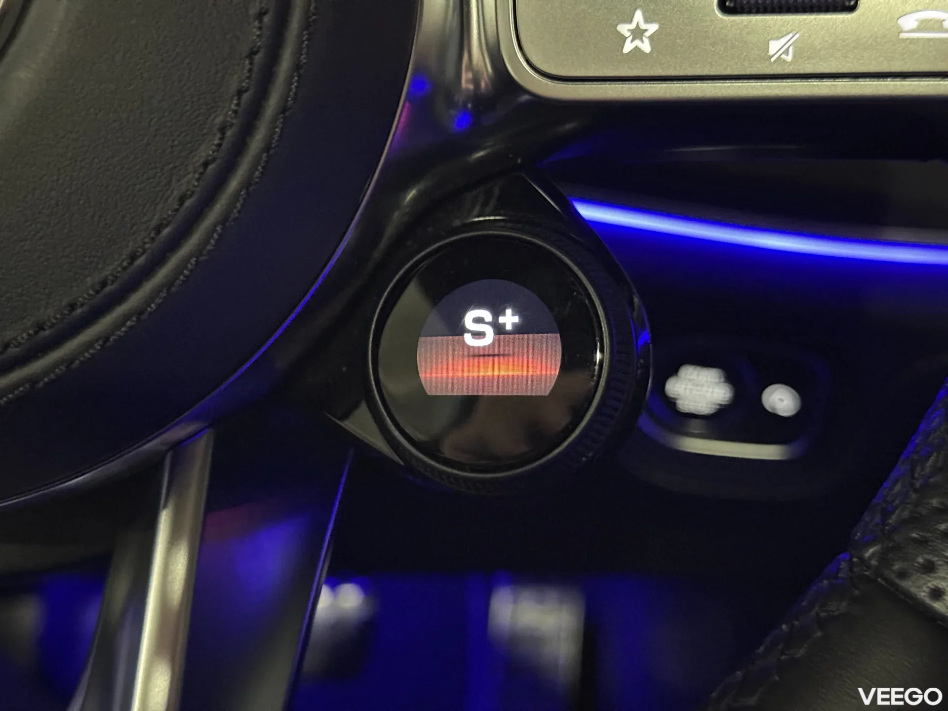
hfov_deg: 39.7
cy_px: 356
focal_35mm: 48
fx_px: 1315
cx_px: 474
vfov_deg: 30.3
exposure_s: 1/15
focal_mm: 6.76
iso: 3200
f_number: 1.78
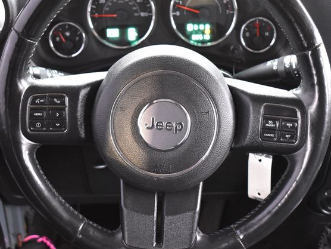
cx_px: 173
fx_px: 602
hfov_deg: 30.7
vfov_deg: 23.3
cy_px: 125
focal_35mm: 63
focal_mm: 38
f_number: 4.8
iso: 3200
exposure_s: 1/4
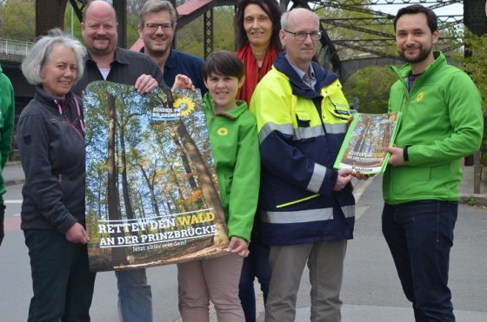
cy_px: 120
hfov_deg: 27.3
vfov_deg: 18.3
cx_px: 172
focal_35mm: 74
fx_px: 999
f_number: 9
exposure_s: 1/320
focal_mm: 36
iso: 500
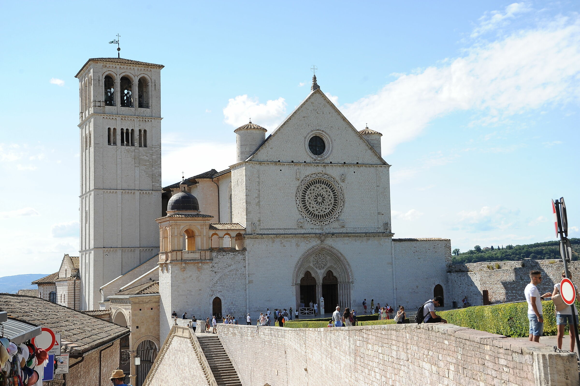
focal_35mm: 52
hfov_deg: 38.2
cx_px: 290
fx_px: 837
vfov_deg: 26.0
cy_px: 193
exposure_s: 1/1250
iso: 640
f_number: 9
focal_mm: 52
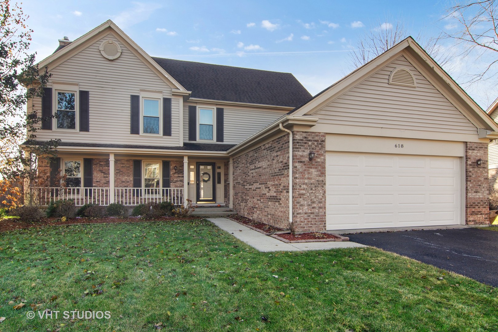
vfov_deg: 59.5
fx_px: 290
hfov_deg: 81.2
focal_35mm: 21
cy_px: 166
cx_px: 249
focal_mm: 14
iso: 200
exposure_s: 1/80
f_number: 8
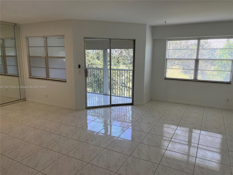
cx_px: 116
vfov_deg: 53.1
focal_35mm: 26
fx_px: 175
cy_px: 88
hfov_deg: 67.3
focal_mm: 5.7
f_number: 1.5
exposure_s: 1/182
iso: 40
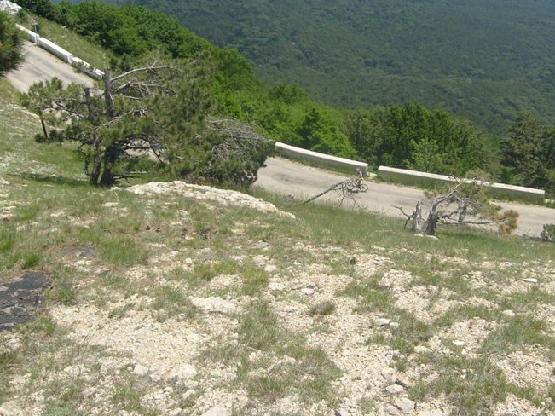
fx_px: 689
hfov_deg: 43.6
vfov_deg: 33.5
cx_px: 333
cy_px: 167
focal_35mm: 43
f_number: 7.1
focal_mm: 5.8
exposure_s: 1/250
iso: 80
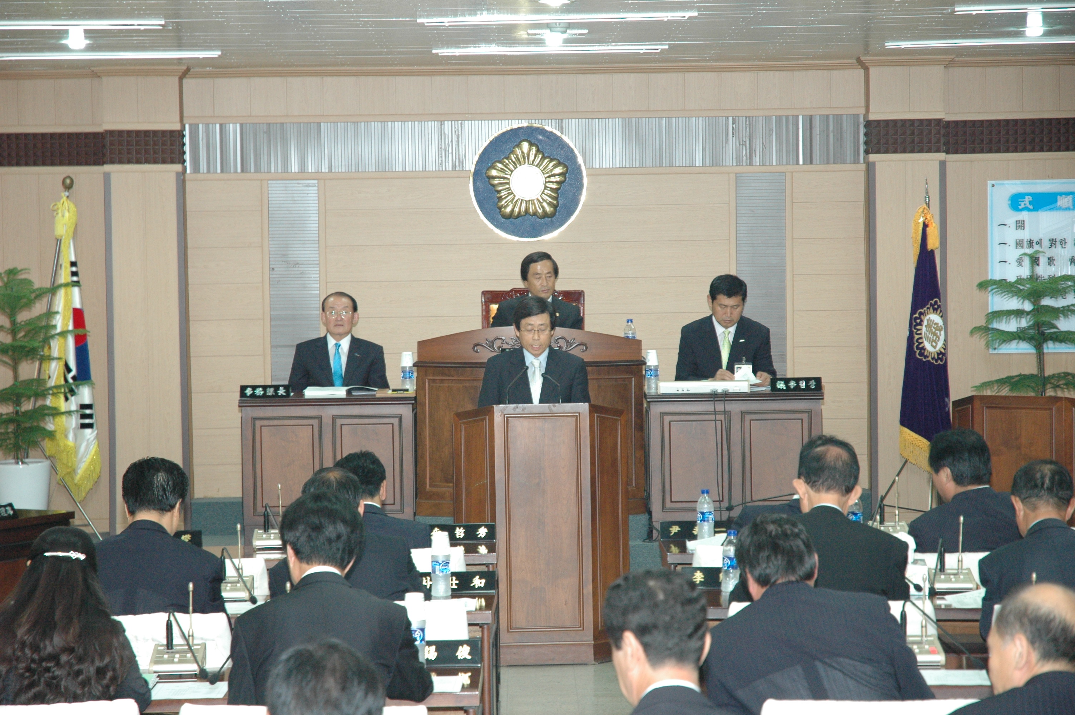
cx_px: 538
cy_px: 358
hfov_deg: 19.5
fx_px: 3133
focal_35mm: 105
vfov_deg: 13.0
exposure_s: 1/60
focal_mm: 70
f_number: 4.5
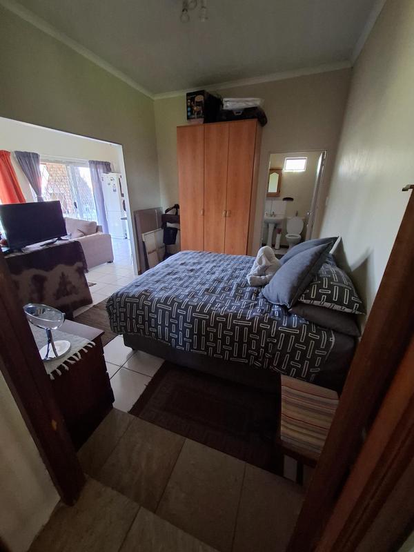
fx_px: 207
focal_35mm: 13
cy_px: 276
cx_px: 207
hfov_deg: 89.9
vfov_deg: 106.2
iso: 500
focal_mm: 1.74
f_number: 2.2
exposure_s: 1/25
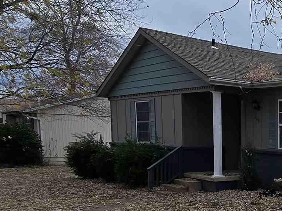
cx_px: 383
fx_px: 424
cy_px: 186
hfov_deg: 28.7
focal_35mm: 52
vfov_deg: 27.1
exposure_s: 1/1472
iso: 50
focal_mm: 2.2
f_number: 2.2
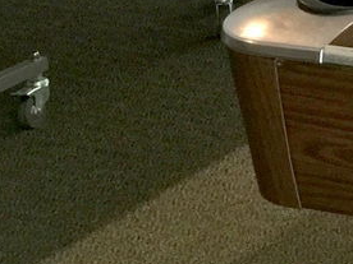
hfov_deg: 10.4
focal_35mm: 168
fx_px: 1713
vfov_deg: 8.7
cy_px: -55
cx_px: 813
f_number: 2.2
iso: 100
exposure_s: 1/15
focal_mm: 4.15
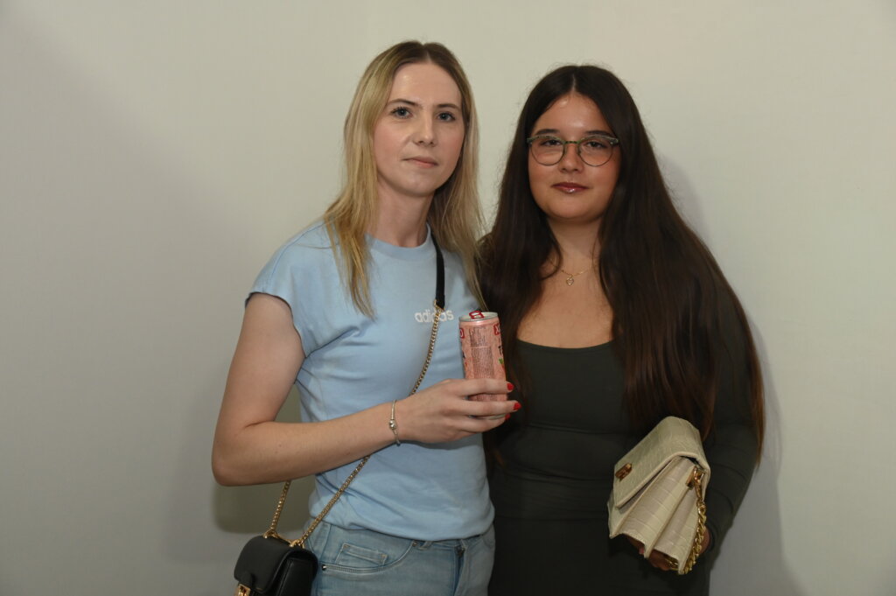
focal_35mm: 47
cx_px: 448
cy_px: 298
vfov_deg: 28.6
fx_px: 1169
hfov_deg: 41.9
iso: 2500
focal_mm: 47
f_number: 5.3
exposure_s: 1/60
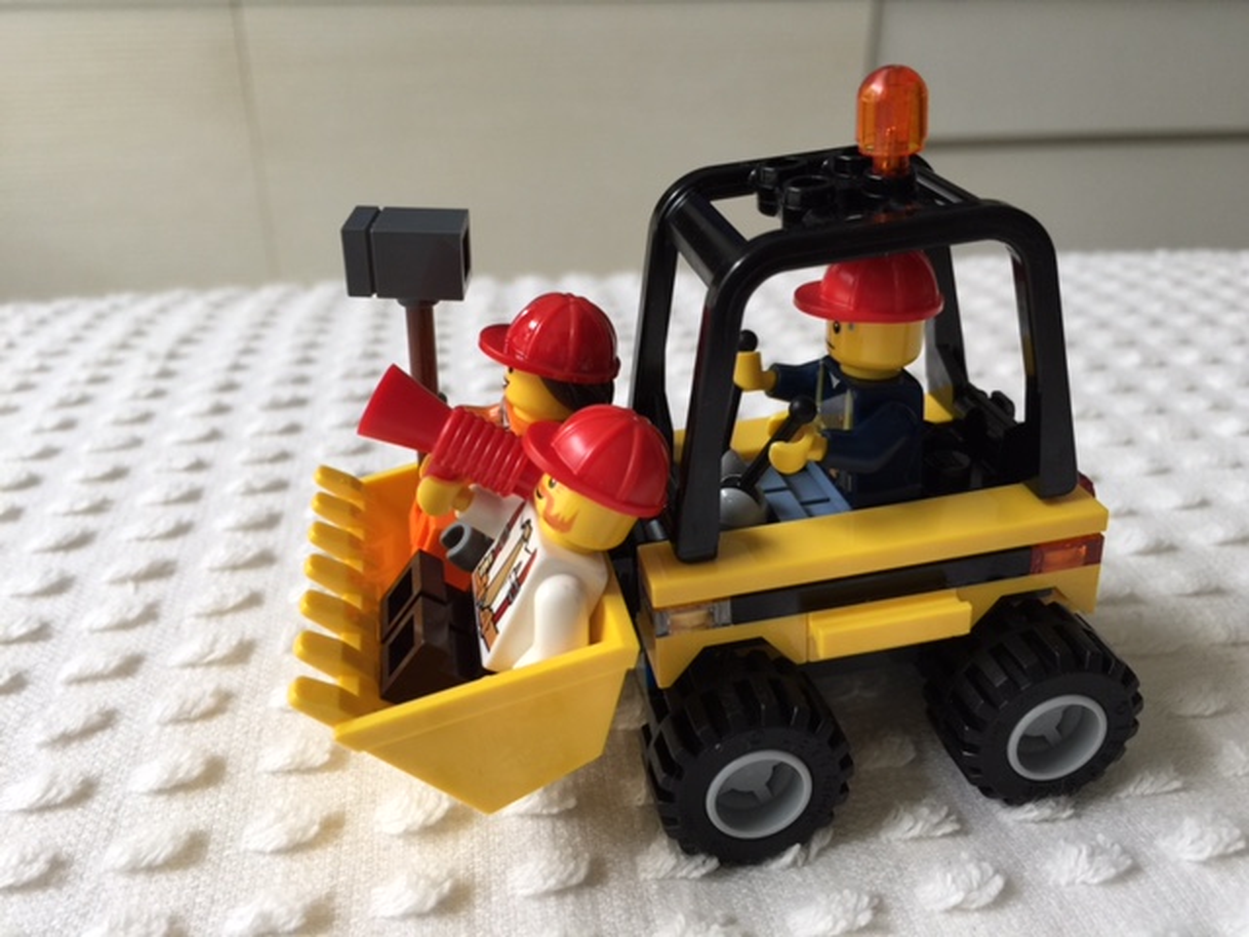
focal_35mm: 29
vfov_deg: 48.2
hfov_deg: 61.7
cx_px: 624
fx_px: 1046
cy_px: 468
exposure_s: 1/40
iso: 32
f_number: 2.2
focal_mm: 4.15
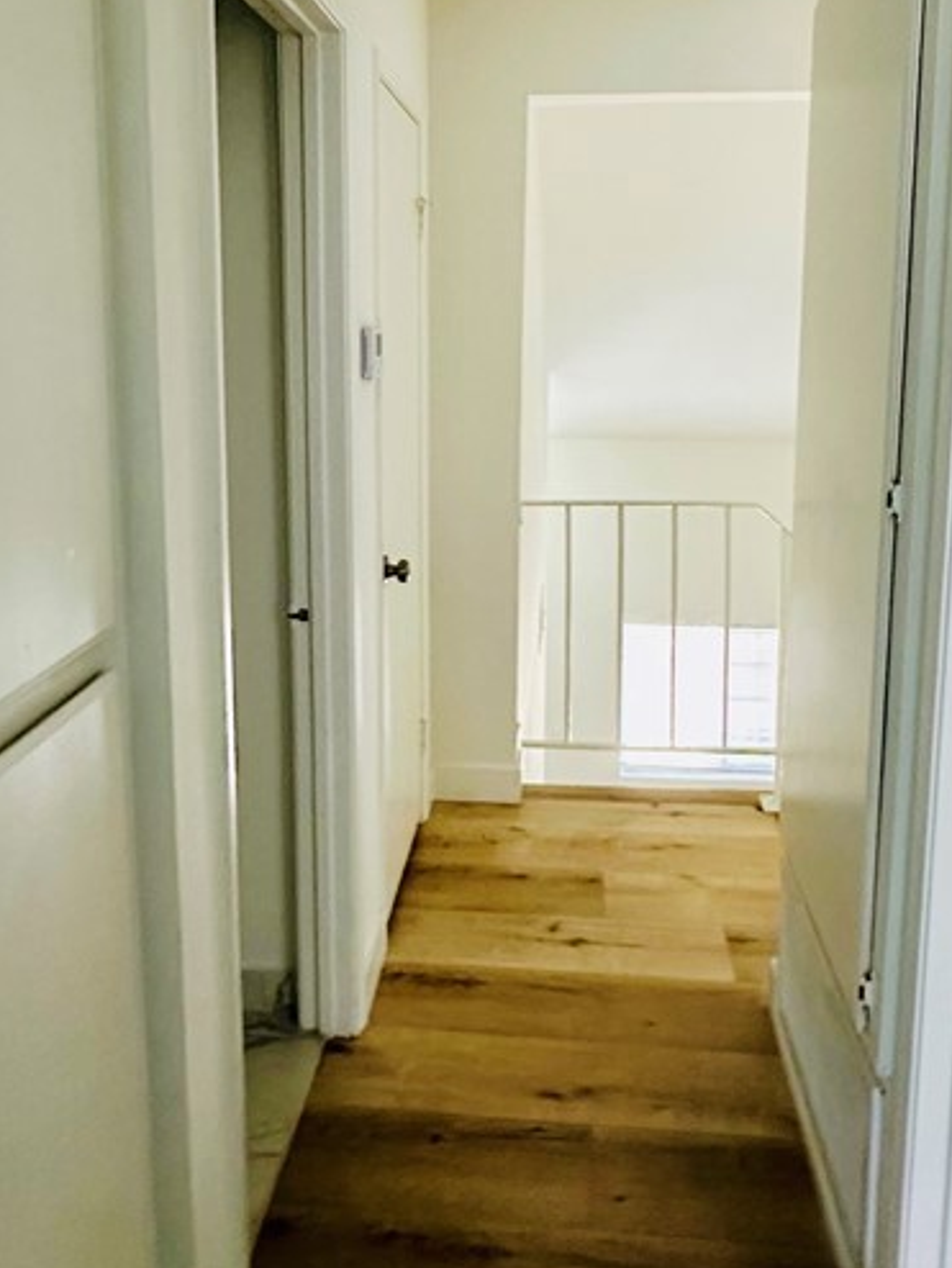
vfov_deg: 60.6
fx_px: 1062
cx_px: 464
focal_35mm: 29
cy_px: 459
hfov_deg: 48.3
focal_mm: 2.22
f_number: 2.2
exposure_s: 1/60
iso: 640
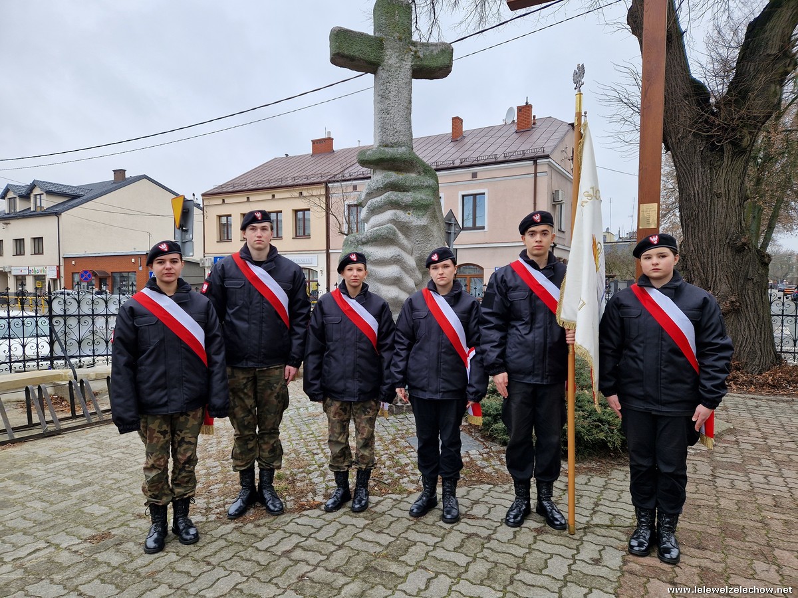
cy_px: 299
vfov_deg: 58.9
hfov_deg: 73.9
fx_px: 530
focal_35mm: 23
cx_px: 399
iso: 50
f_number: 1.8
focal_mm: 5.4
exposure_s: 1/302
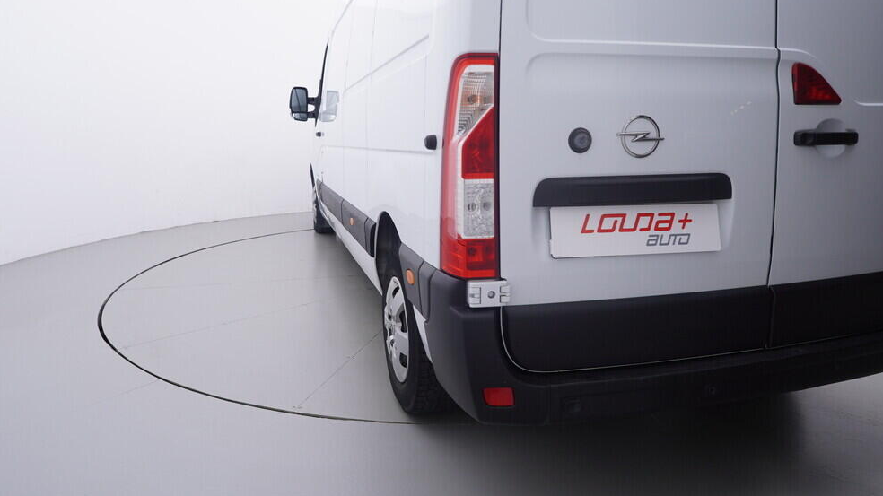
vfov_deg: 46.4
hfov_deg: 75.1
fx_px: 575
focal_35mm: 25
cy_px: 195
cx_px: 443
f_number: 5
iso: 200
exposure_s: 1/80
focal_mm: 15
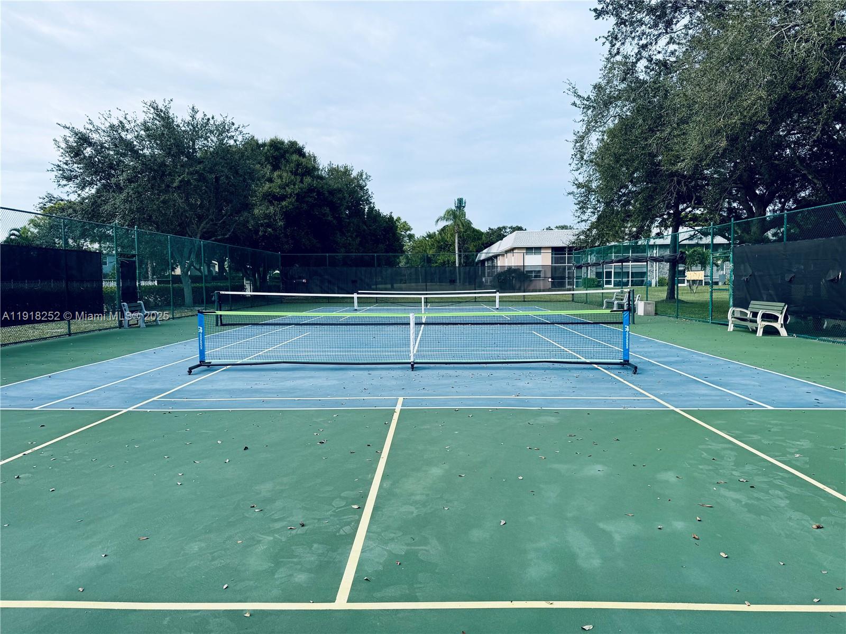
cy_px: 317
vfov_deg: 56.8
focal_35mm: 24
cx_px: 423
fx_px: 587
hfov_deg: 71.6
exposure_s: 1/1385
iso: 80
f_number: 1.78
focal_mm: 6.76
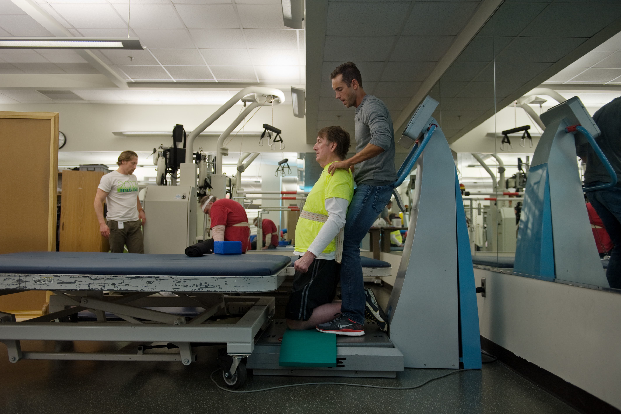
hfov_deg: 58.7
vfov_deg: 41.1
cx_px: 310
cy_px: 207
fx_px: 552
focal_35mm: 32
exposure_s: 1/125
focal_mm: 32
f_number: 3.2
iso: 500
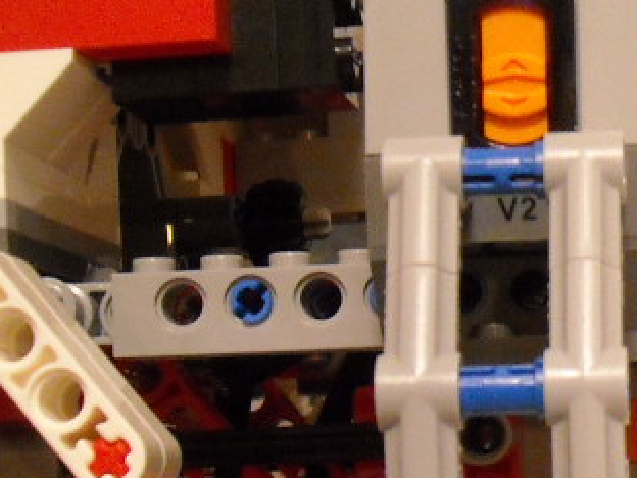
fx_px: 2116
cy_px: 476
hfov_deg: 16.2
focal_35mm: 115
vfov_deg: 12.7
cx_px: 837
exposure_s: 1/30
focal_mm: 5.7
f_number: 2.8
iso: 400
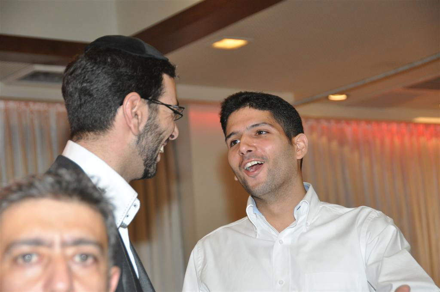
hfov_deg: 18.2
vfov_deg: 12.1
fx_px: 1373
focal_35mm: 112
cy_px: 146
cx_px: 220
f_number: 5
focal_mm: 75
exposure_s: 1/60
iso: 800
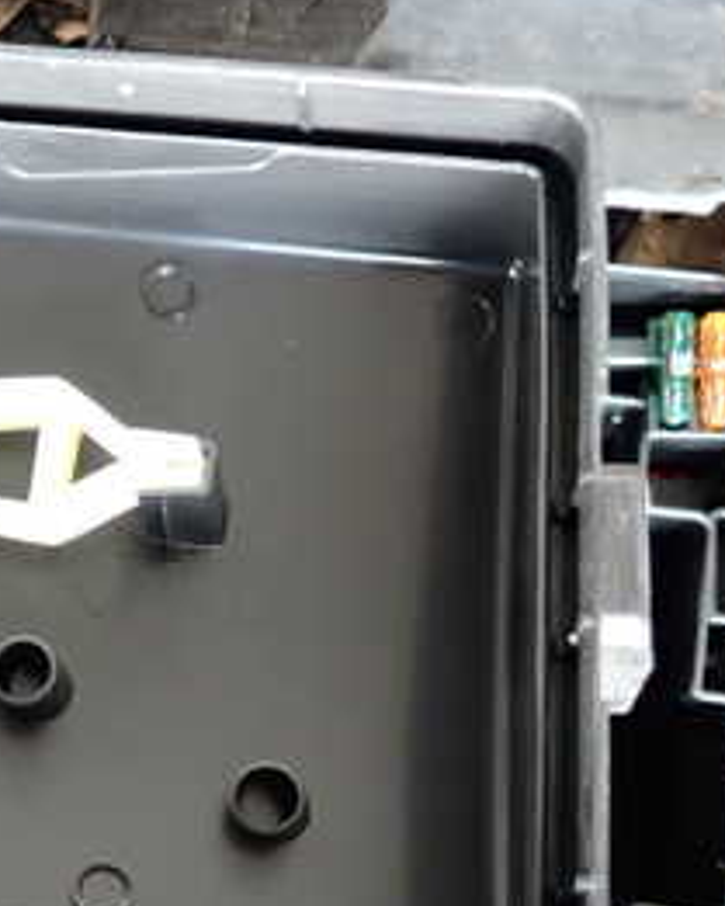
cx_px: -125
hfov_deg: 24.8
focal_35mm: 56
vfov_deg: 33.4
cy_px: 566
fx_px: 1501
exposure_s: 1/30
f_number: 2
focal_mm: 4.5
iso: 320
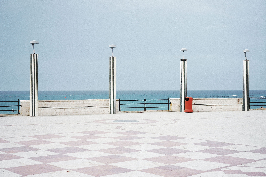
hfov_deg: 38.9
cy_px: 88
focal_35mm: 51
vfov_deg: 26.5
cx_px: 133
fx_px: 377
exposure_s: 1/500
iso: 400
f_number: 13
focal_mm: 51
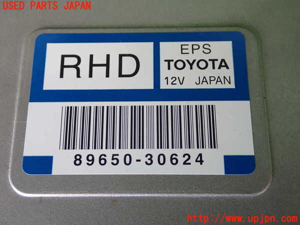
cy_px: 112
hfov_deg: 42.9
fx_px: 381
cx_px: 150
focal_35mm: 44
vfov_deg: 32.9
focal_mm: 7.84
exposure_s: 1/80
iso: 200
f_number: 2.9
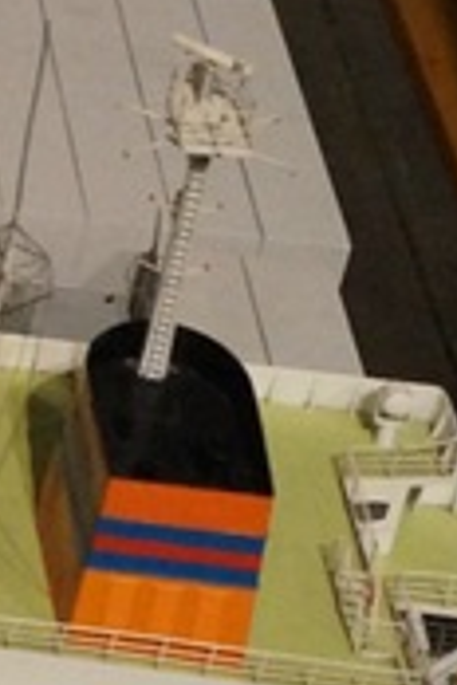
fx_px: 2951
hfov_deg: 7.3
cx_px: -1150
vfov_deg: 12.8
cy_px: -244
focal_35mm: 155
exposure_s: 1/100
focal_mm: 18
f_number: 3.5
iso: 3200
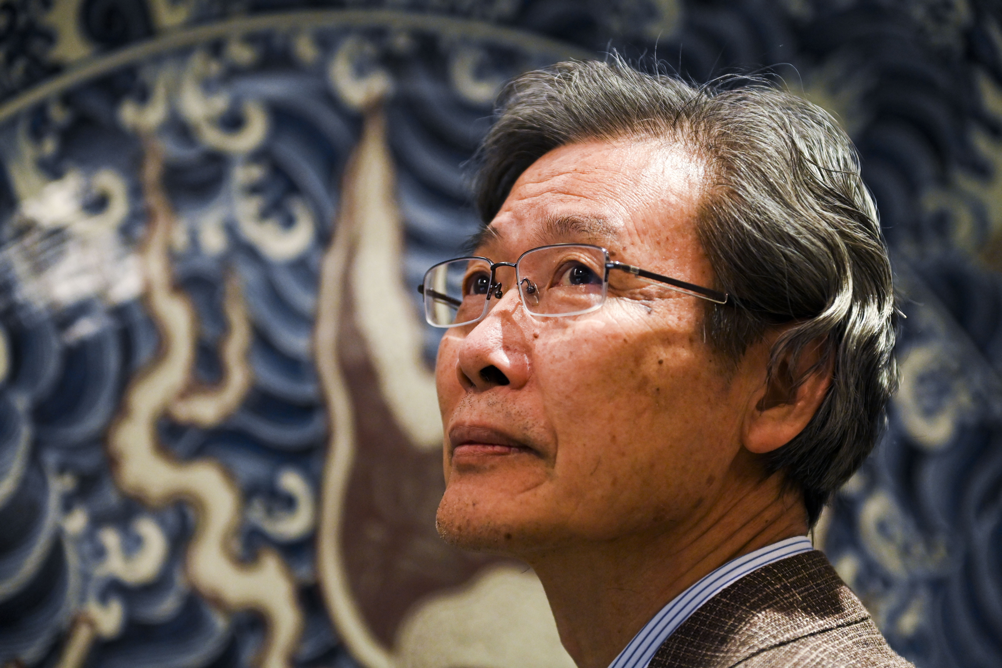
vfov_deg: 19.5
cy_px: 334
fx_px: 1948
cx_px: 501
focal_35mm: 70
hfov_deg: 28.8
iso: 4000
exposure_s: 1/200
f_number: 2.8
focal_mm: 70
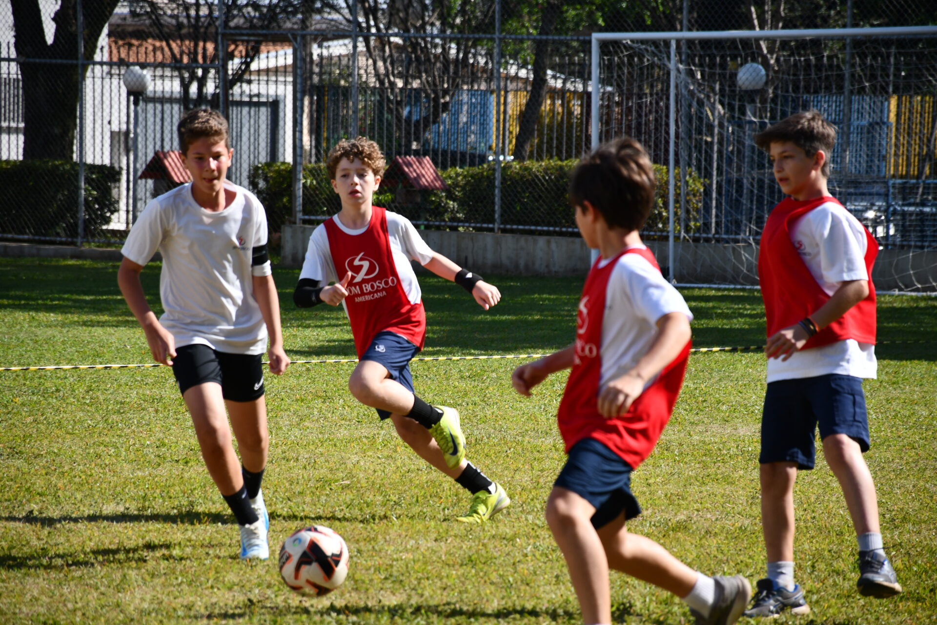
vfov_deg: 6.5
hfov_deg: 9.8
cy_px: 312
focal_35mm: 210
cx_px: 468
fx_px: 5465
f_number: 5.6
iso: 280
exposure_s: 1/1000
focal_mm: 140
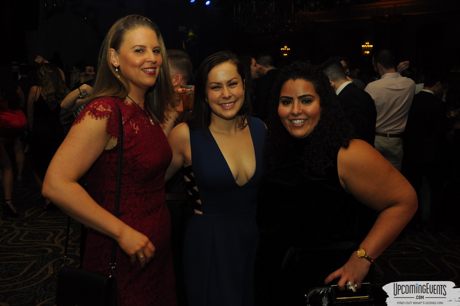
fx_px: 498
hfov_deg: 49.6
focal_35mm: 39
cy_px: 153
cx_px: 230
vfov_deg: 34.1
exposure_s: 1/60
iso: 800
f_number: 4.5
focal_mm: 26
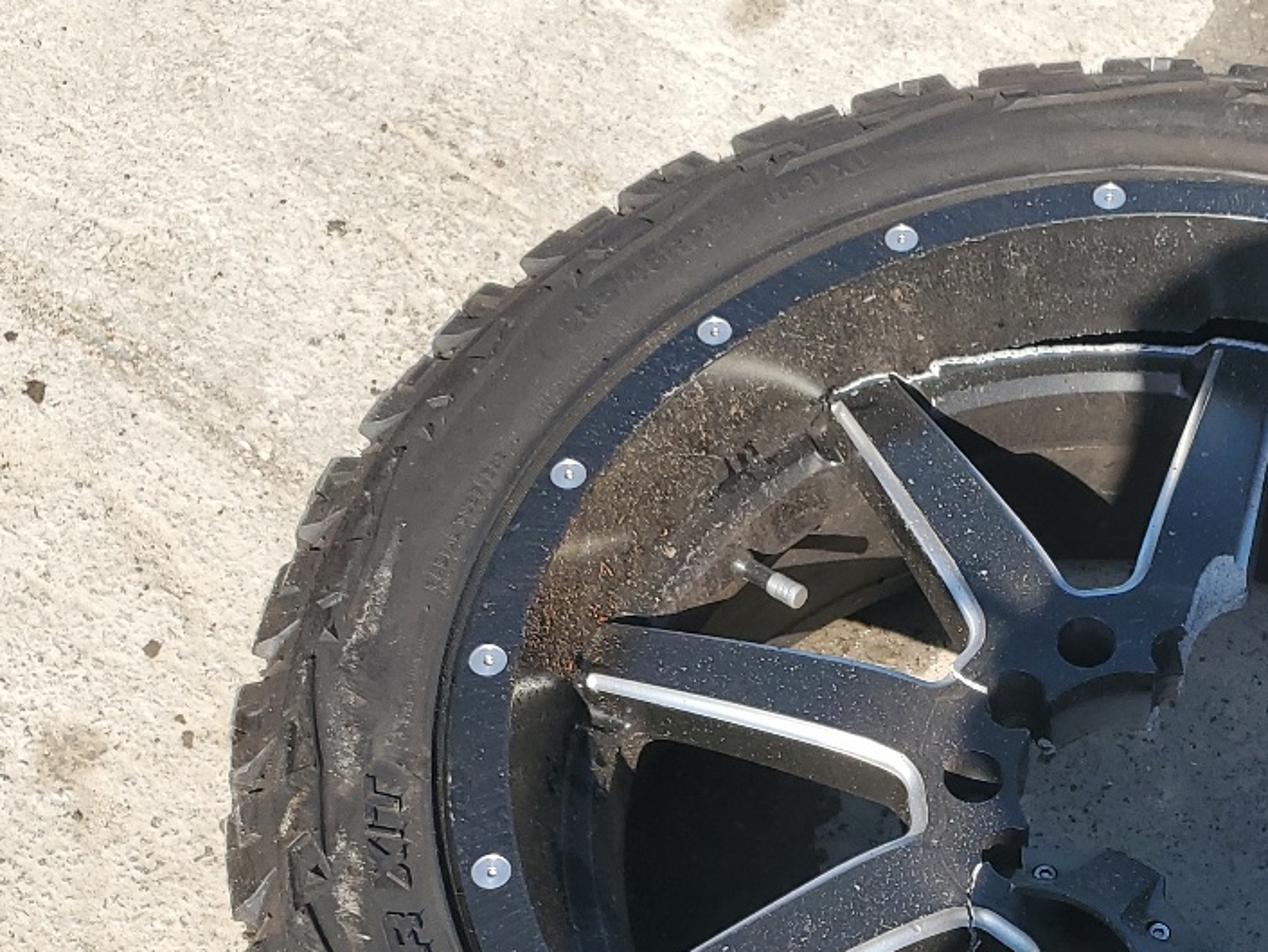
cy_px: 970
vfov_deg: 23.7
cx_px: 1133
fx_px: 2162
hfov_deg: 31.2
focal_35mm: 59
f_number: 1.5
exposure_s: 1/2000
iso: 50
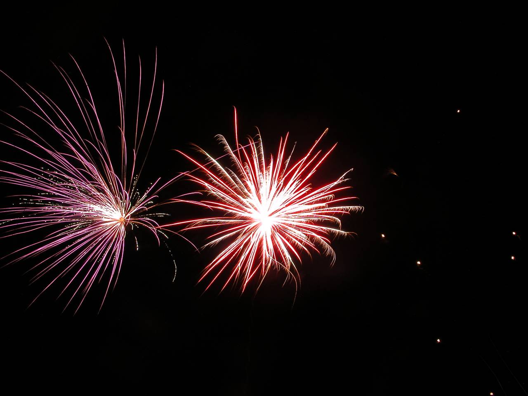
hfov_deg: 52.6
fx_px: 534
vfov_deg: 40.7
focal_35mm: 35
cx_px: 264
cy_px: 198
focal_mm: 8.9
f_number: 8
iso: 100
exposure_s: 8
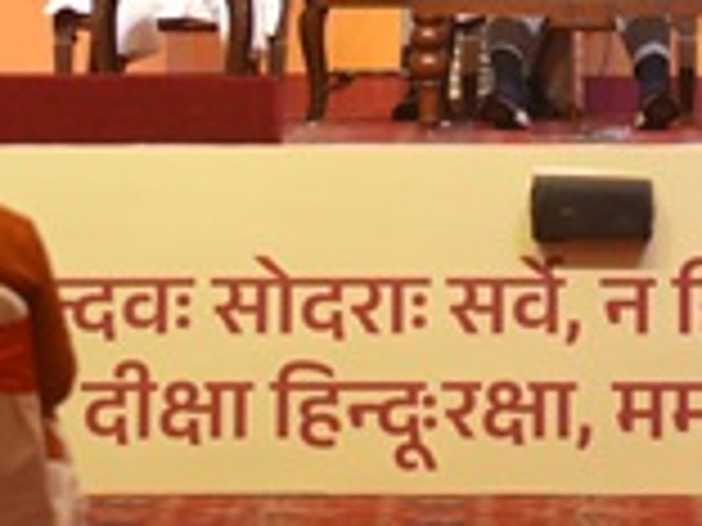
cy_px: -544
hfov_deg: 4.2
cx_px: 472
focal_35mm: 472
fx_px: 9572
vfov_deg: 3.1
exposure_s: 1/200
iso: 320
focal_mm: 85
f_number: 2
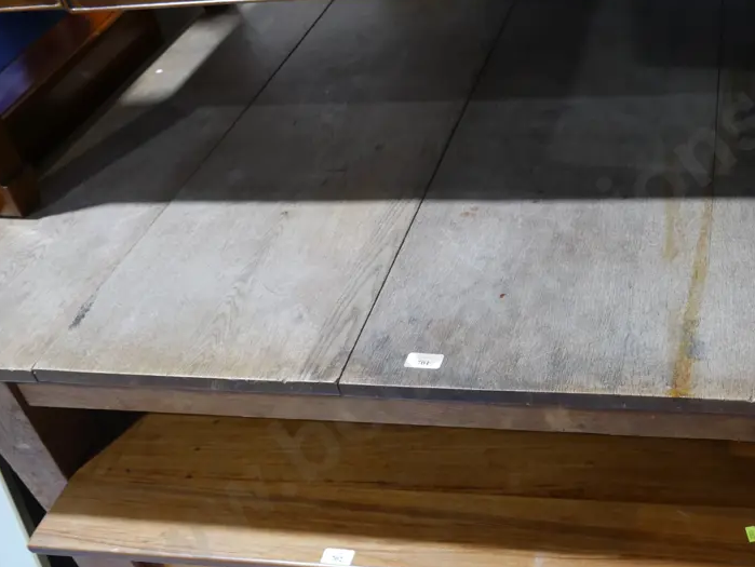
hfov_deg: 44.8
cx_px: 530
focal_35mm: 41
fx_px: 895
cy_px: 286
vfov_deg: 35.2
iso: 640
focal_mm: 14
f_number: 3.5
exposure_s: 1/60
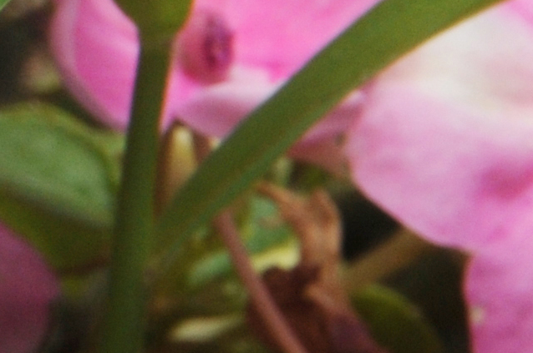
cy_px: -400
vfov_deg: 1.2
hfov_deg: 1.8
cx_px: -750
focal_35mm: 1130
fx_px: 16701
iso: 200
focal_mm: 112
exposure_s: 1/160
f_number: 20
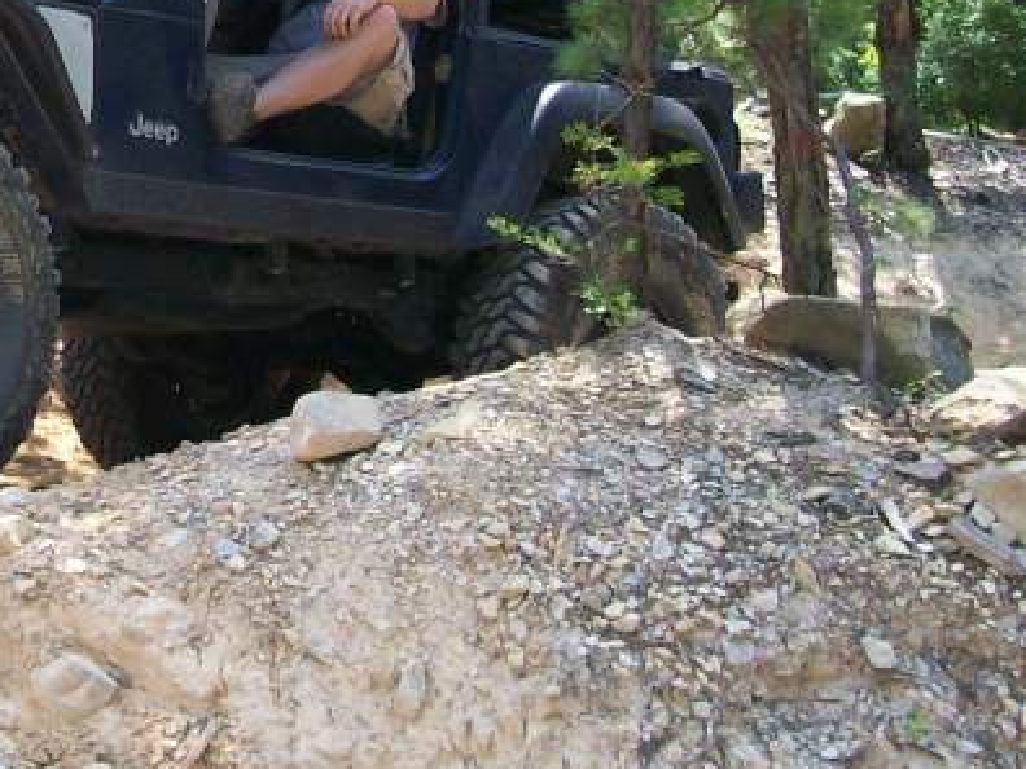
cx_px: -104
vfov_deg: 15.8
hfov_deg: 20.1
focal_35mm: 93
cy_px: 129
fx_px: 2756
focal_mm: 6
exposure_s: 1/304
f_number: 2.7
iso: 80
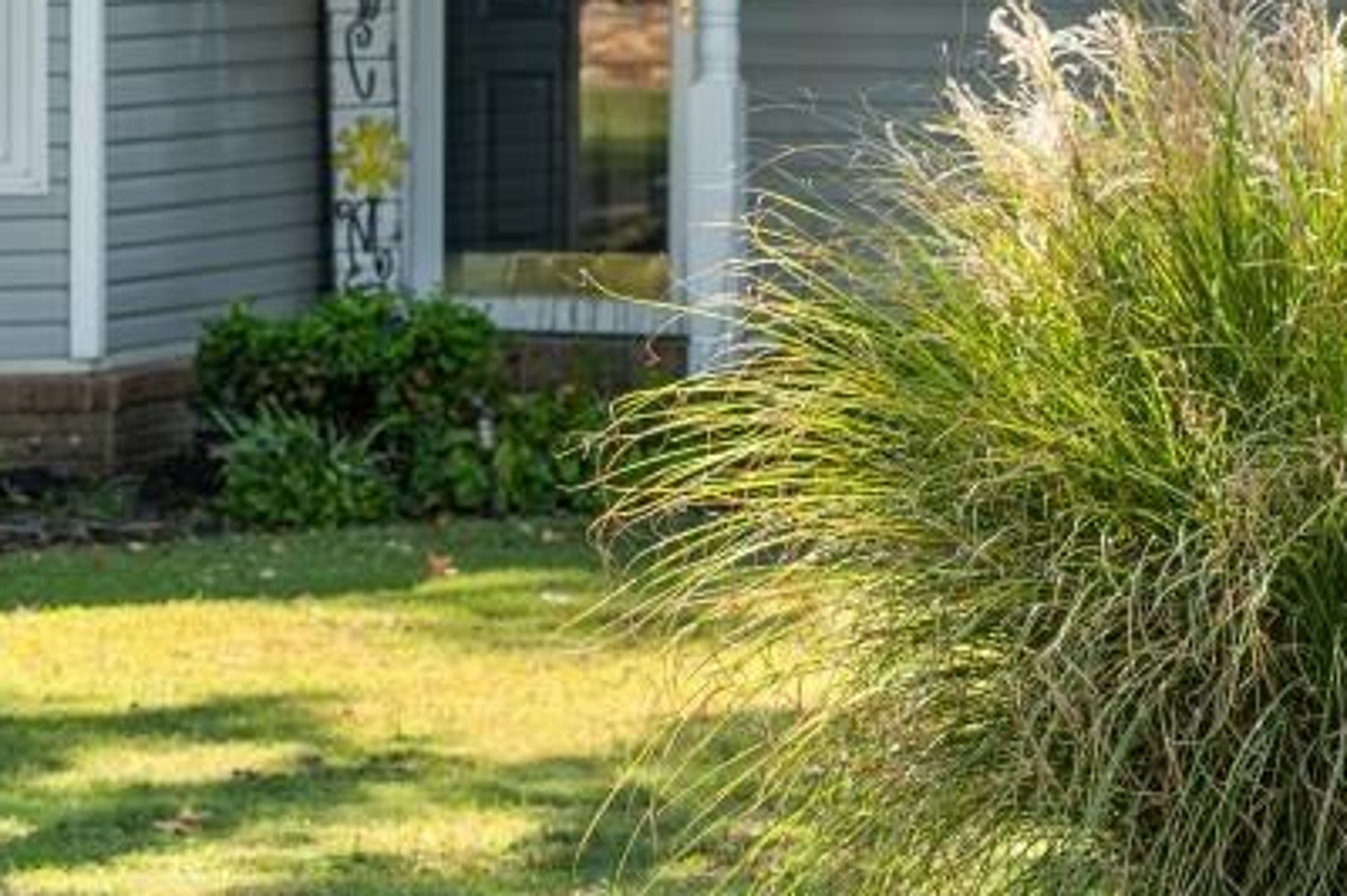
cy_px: -74
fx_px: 9159
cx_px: 633
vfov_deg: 5.6
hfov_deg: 8.4
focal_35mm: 245
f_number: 5.6
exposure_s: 1/250
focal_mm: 85
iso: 200
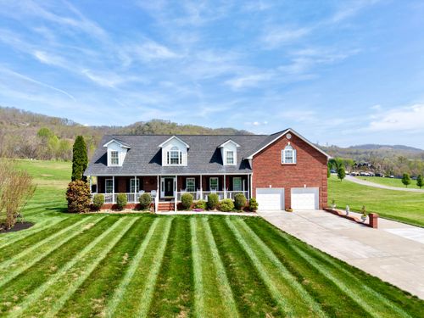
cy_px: 159
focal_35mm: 24
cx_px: 212
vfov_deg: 56.8
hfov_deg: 71.6
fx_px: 294
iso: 140
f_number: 1.8
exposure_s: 1/3200
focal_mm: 8.67
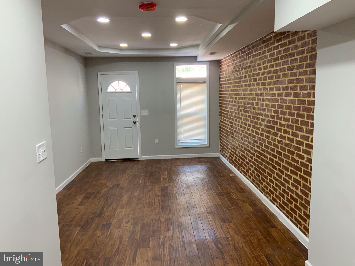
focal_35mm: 29
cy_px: 133
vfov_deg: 48.2
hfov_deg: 61.7
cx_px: 178
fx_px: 297
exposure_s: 1/60
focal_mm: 3
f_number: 1.8
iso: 100
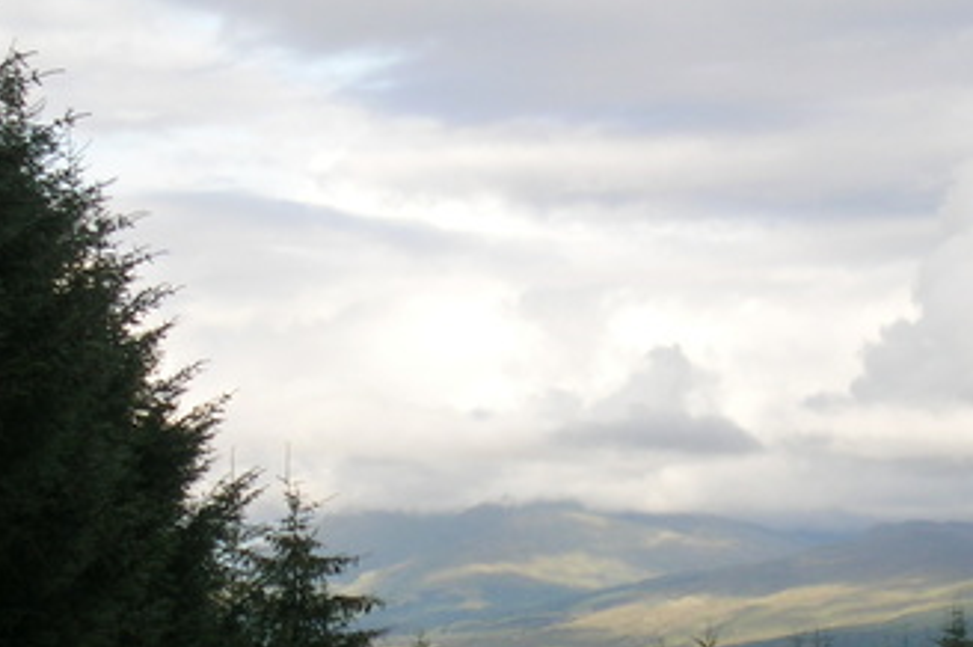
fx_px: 5400
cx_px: 727
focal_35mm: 200
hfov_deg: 10.3
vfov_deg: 6.8
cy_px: 591
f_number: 4.9
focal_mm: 16.2
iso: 50
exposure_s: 1/175
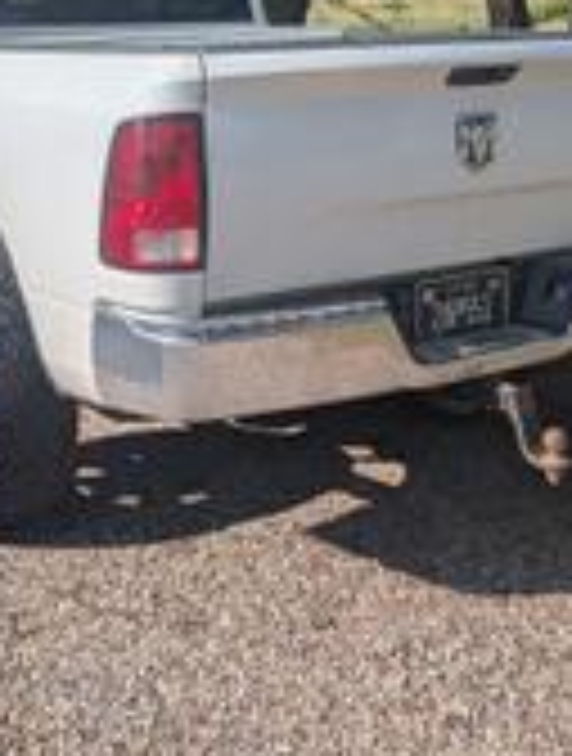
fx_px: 1184
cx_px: 155
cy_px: 112
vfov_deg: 34.0
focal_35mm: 54
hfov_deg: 26.9
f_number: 1.68
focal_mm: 6.9
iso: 22
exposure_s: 1/1689
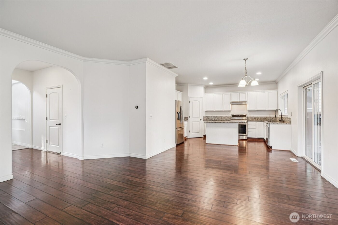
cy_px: 112
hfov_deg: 96.7
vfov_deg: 73.7
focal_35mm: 16
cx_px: 169
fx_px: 150
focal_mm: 16
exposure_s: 1/6
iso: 400
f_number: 8
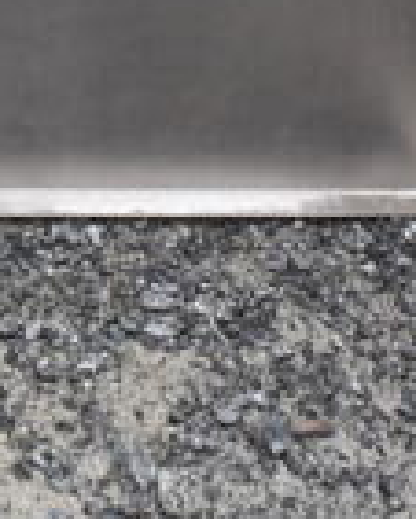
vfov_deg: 17.3
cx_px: -420
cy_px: 110
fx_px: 1691
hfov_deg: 12.4
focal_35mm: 110
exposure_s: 1/250
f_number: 5.6
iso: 250
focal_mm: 18
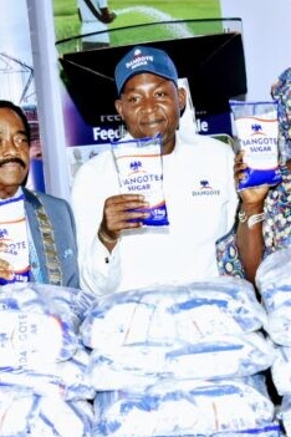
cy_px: 230
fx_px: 1103
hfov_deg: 15.0
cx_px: 159
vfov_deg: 22.4
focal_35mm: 91
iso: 3200
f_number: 8
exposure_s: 1/100
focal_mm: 52
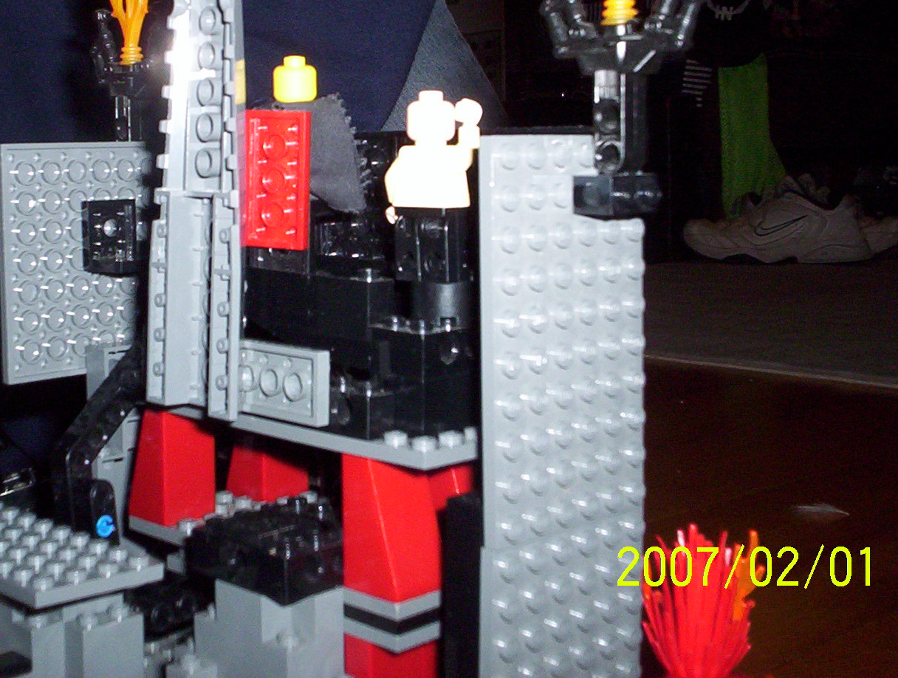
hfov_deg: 37.2
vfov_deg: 28.5
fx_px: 1326
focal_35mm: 51
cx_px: 338
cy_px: 225
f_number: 4.5
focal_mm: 4.99
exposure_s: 1/60
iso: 140
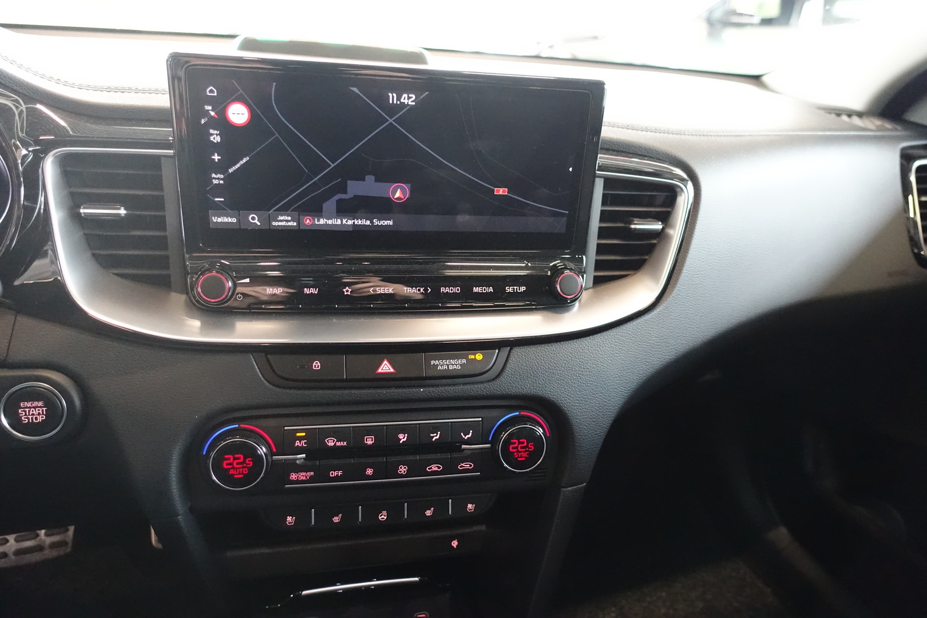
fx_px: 618
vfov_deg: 53.1
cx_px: 464
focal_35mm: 24
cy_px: 309
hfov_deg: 73.7
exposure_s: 1/200
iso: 3200
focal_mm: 8.8
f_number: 1.8
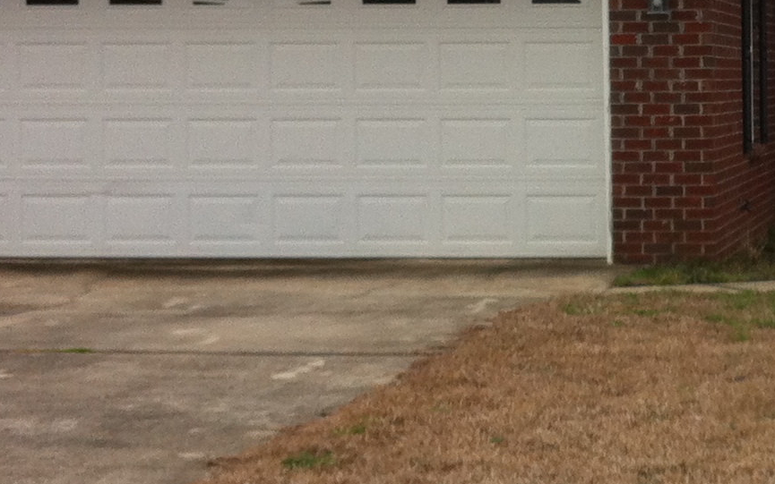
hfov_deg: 18.1
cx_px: 830
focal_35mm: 111
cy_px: 125
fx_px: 2345
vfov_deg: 11.8
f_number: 2.8
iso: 80
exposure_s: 1/815
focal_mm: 3.85
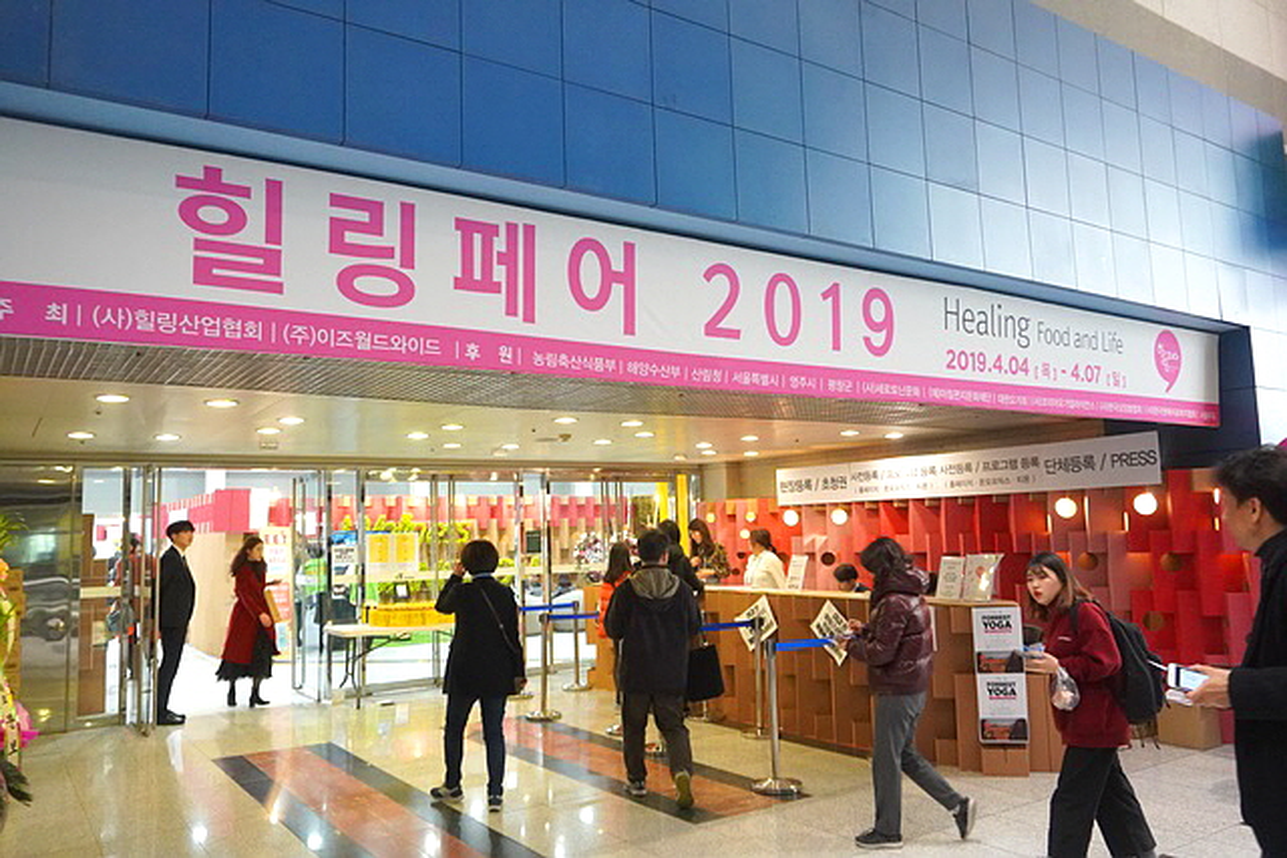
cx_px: 644
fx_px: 965
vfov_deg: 48.0
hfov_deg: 67.4
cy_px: 429
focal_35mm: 27
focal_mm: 18
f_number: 4
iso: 4000
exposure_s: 1/160
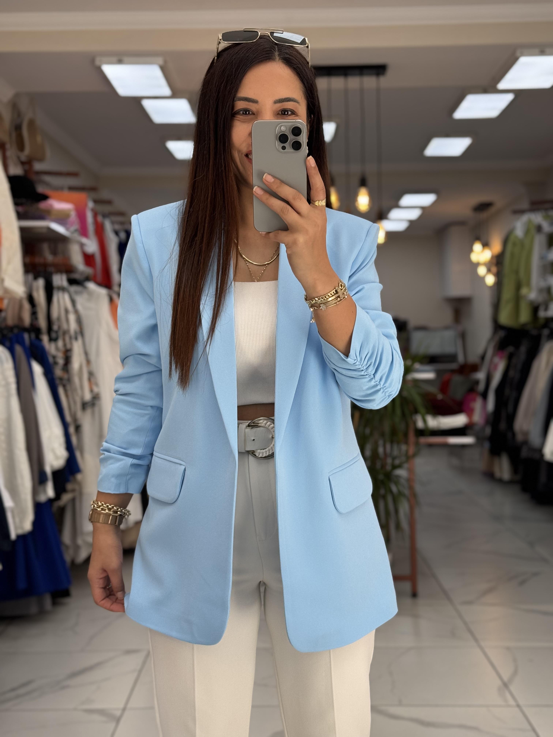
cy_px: 368
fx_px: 1022
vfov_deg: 39.7
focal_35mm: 48
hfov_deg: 30.3
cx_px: 276
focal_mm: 6.76
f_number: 1.78
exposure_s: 1/138
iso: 64
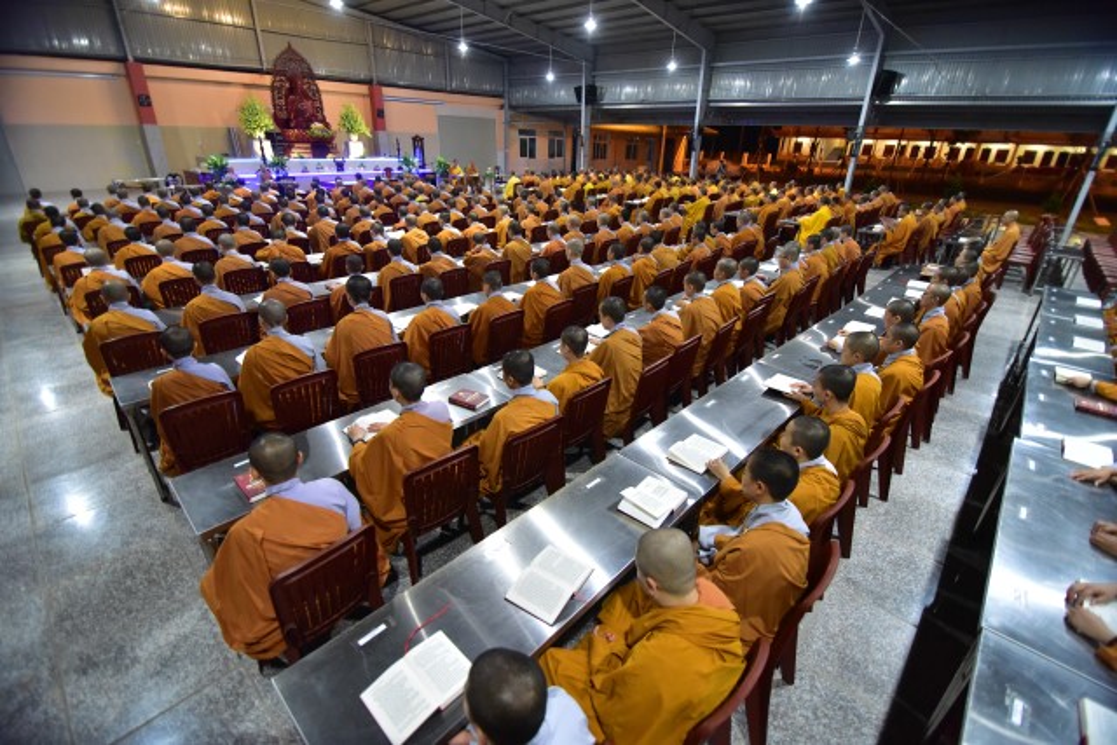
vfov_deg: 73.8
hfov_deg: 96.7
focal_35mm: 16
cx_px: 558
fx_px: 497
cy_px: 372
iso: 4000
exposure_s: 1/80
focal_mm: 16
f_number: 2.8
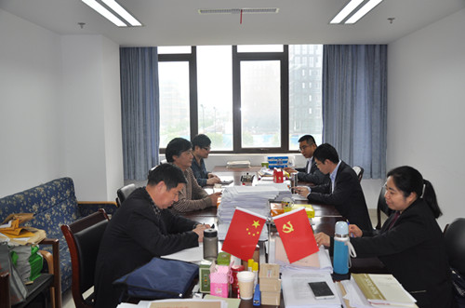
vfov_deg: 41.5
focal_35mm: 32
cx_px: 232
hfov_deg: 59.6
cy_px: 154
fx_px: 406
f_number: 3.8
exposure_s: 1/125
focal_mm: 21
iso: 400
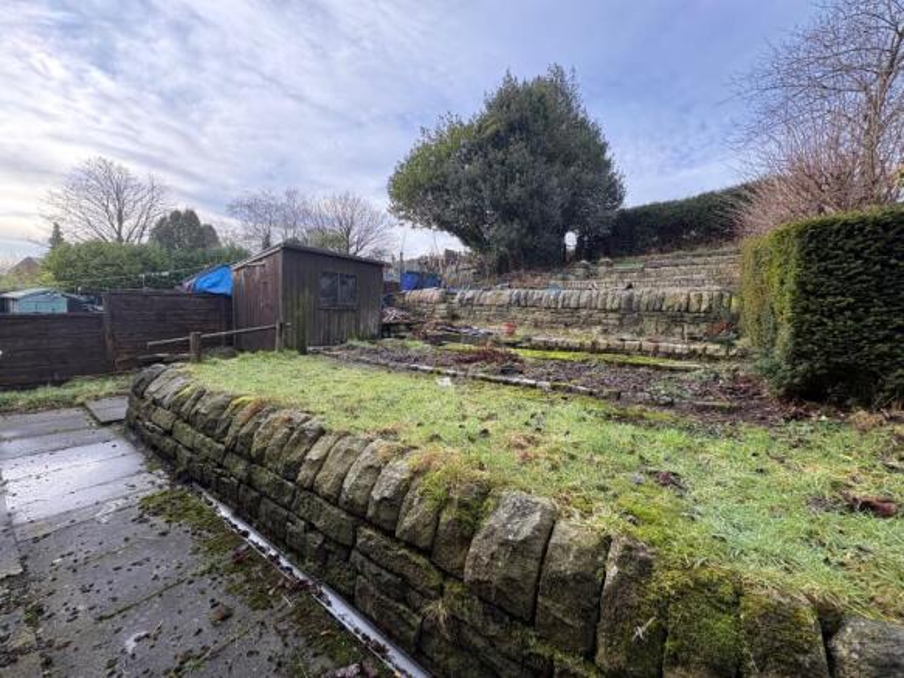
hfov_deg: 102.1
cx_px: 452
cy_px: 339
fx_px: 366
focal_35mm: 14
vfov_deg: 85.7
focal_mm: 2.22
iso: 64
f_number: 2.2
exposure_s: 1/189
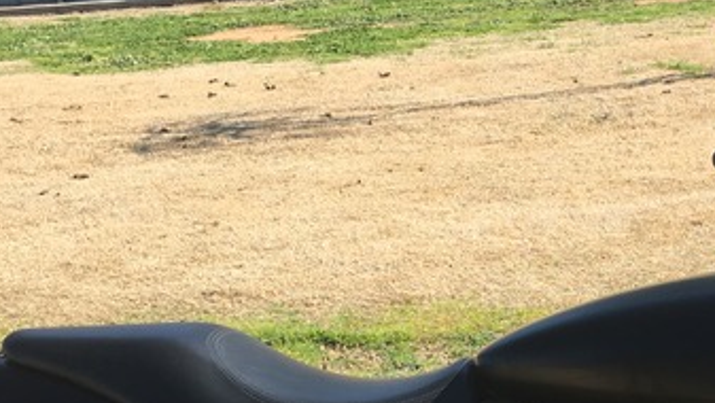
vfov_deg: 15.6
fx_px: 1423
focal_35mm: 75
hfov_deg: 27.5
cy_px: 477
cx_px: 600
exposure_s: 1/739
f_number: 2.2
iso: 25
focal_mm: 4.15
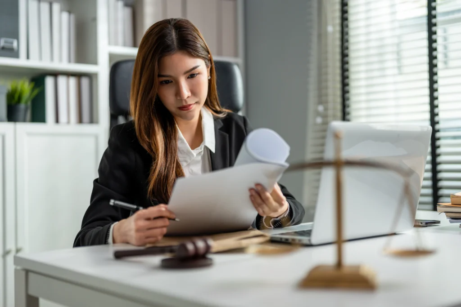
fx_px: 640
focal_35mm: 50
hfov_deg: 39.6
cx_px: 230
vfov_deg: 27.0
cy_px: 154
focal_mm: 50
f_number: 1.6
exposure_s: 1/2000
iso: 400
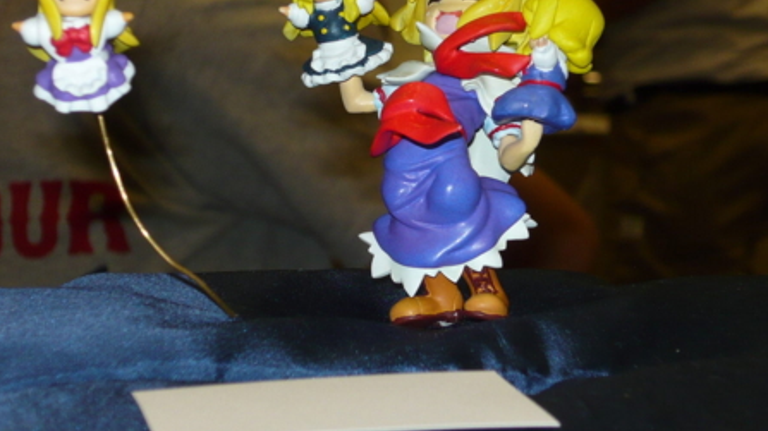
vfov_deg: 9.8
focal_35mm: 124
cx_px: 383
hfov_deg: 17.3
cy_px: 153
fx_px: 2524
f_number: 4
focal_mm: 11.7
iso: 100
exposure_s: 1/50
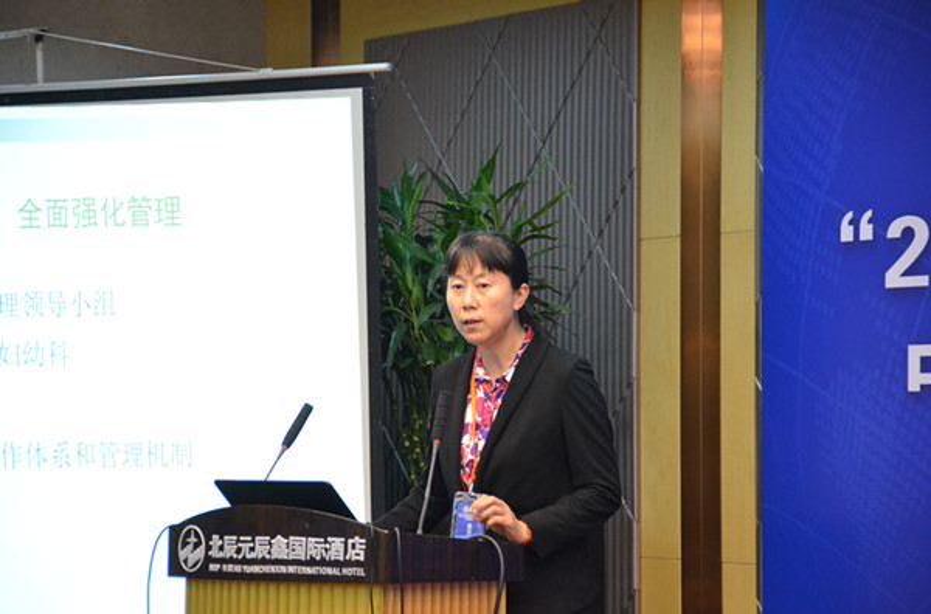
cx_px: 466
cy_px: 307
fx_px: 4060
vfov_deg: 8.7
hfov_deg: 13.1
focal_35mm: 158
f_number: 5.3
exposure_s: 1/80
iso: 3200
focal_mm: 105
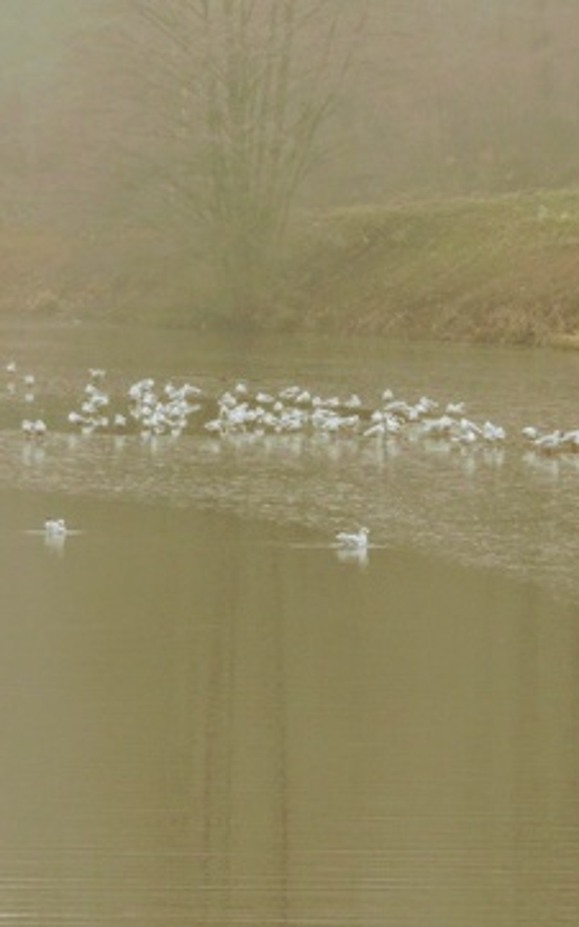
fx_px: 7100
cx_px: 82
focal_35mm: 281
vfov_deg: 7.5
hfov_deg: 4.7
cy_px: 359
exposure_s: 1/100
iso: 110
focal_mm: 21.4
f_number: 4.2
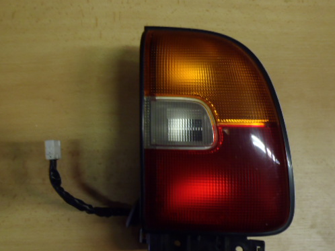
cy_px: 137
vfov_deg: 39.6
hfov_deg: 51.3
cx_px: 178
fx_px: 348
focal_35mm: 36
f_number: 3.9
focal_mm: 5
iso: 250
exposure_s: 1/4
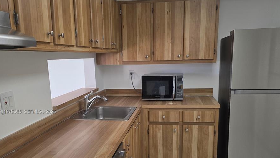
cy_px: 112
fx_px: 252
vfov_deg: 34.1
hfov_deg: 58.0
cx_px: 140
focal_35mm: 34
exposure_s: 1/120
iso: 100
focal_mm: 6.3
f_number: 1.7
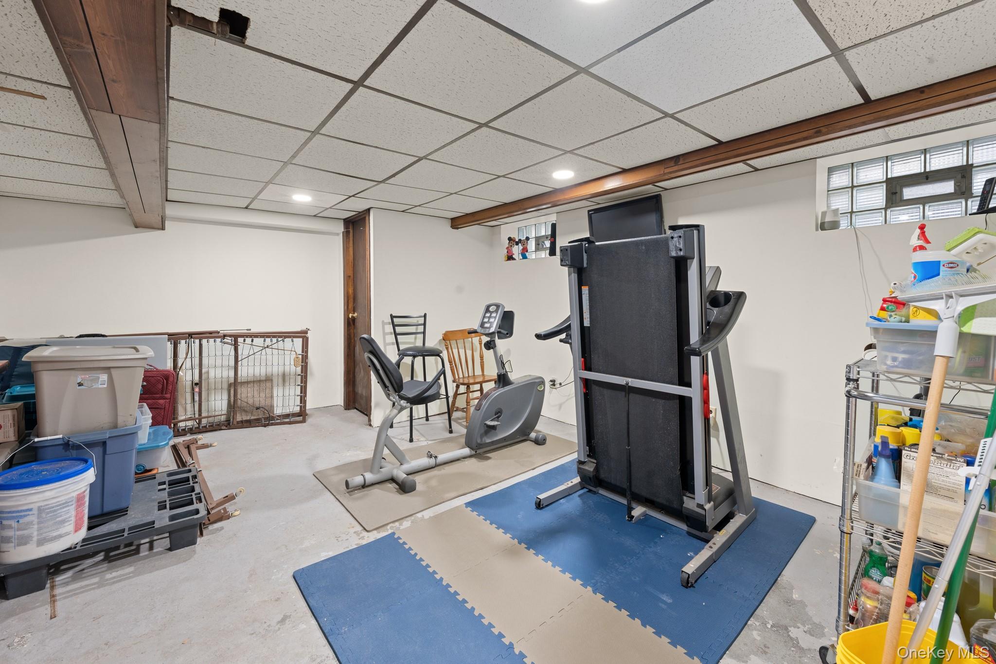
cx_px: 498
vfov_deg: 81.2
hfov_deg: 104.3
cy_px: 332
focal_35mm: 14
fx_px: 387
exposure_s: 1
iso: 500
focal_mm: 14
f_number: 10
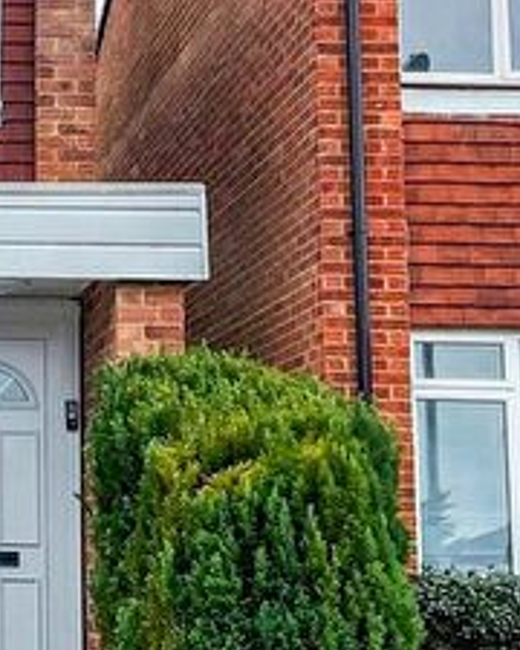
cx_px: -272
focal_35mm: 88
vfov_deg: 21.7
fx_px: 1693
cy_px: 328
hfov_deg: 15.9
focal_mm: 3
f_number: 1.8
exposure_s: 1/750
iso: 16
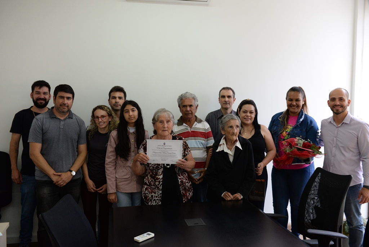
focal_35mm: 34
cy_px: 124
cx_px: 184
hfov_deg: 55.8
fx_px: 349
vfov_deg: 38.9
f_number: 3.5
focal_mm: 34
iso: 2500
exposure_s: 1/800
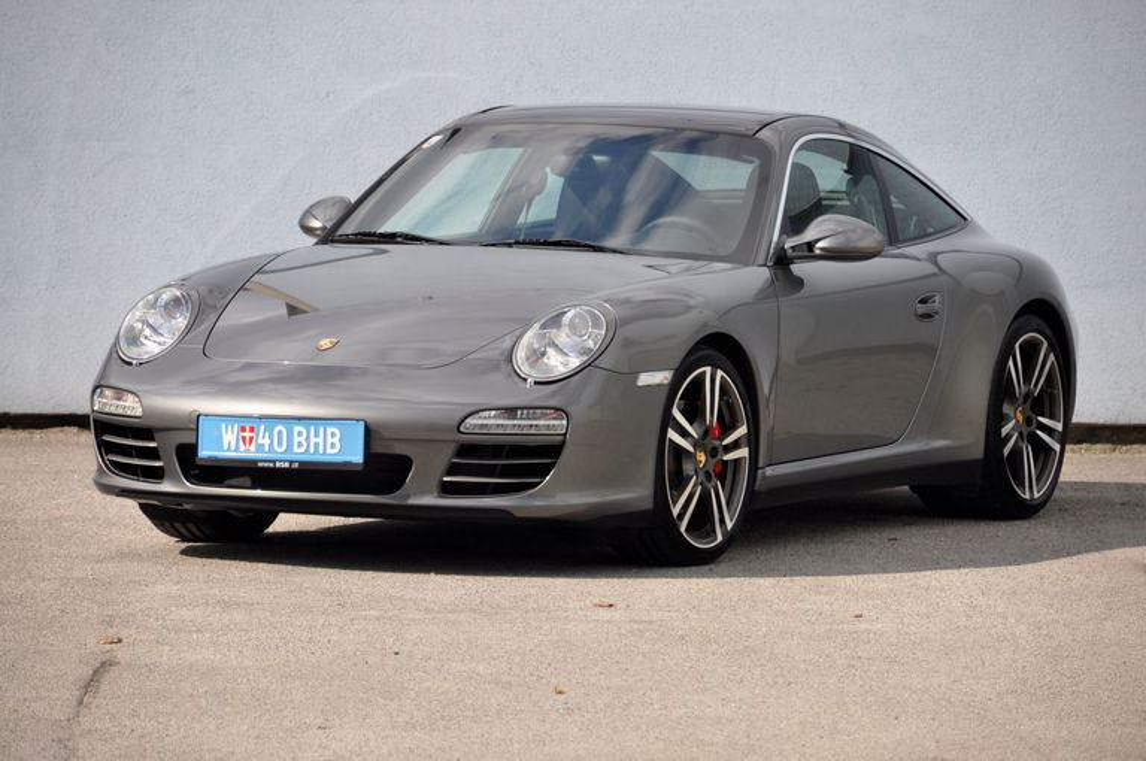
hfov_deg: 8.9
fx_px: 7392
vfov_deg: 5.9
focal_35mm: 232
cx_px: 573
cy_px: 380
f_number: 6
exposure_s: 1/800
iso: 500
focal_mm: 155
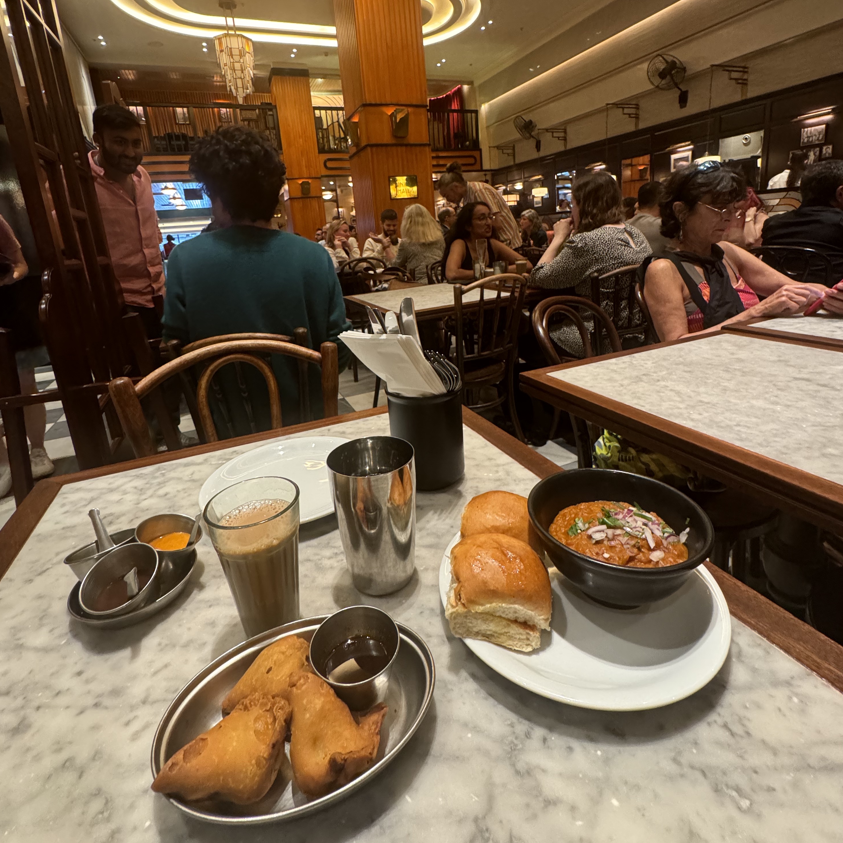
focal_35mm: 17
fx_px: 468
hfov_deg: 84.0
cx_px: 414
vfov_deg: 83.0
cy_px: 337
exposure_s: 1/50
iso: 640
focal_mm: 2.22
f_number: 2.2
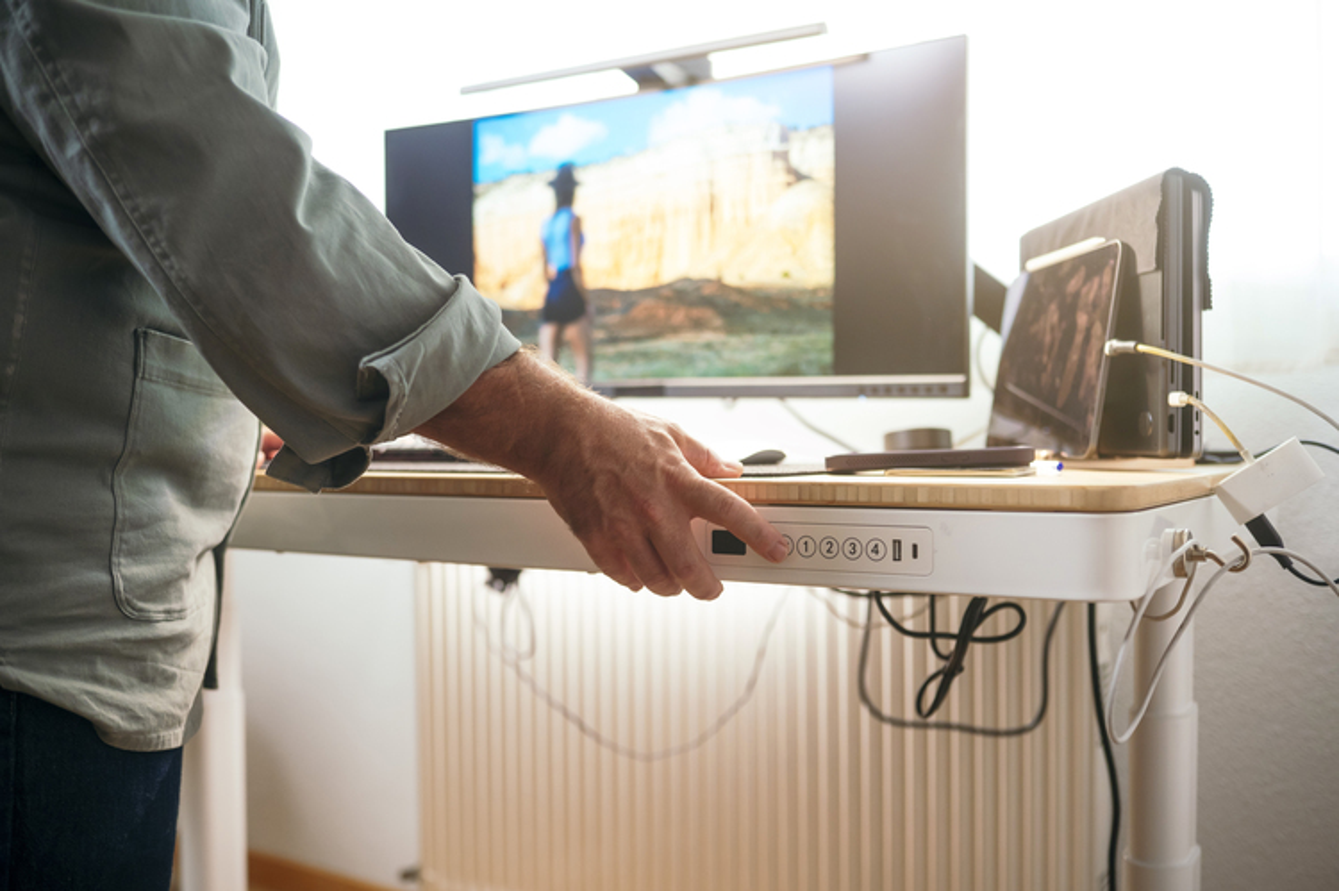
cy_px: 446
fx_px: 1301
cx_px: 670
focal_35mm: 35
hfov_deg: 54.5
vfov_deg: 37.8
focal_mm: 35
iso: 1250
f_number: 2.5
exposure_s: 1/160
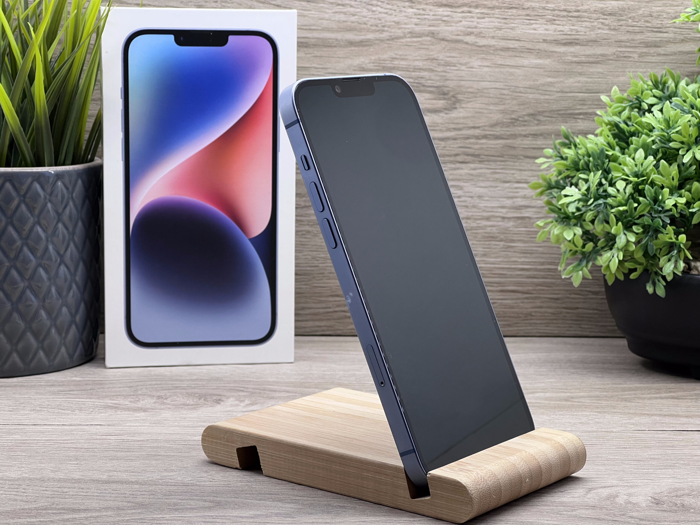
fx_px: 1557
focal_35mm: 77
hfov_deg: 25.3
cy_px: 262
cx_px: 350
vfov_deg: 19.1
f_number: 2.8
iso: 80
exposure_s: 1/100
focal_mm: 9
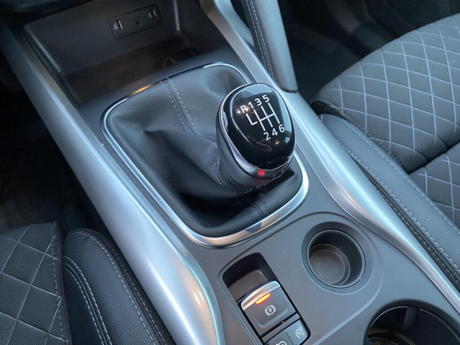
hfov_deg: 67.3
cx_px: 230
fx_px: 346
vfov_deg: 53.1
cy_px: 172
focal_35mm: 26
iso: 400
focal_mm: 4.25
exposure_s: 1/52
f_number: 1.8
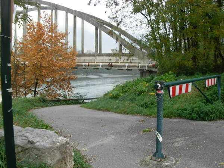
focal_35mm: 38
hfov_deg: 49.0
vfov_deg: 37.7
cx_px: 112
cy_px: 84
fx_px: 246
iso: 79
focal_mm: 6.3
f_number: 2.9
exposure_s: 1/102
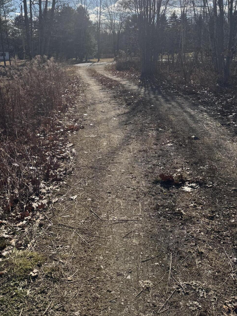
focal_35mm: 37
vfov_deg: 49.1
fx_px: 338
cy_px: 101
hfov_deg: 38.4
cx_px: 87
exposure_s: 1/7092
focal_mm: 6.76
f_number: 1.78
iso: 80
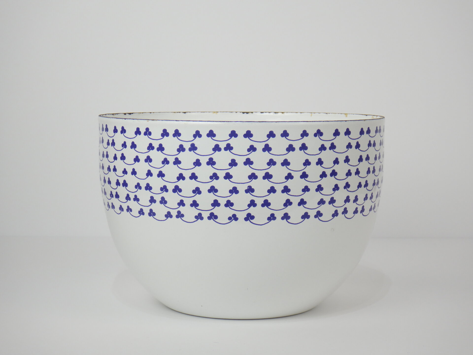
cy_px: 178
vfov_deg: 19.1
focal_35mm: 77
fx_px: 1052
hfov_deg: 25.3
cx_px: 236
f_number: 4.8
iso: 125
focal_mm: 13.7
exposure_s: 1/60
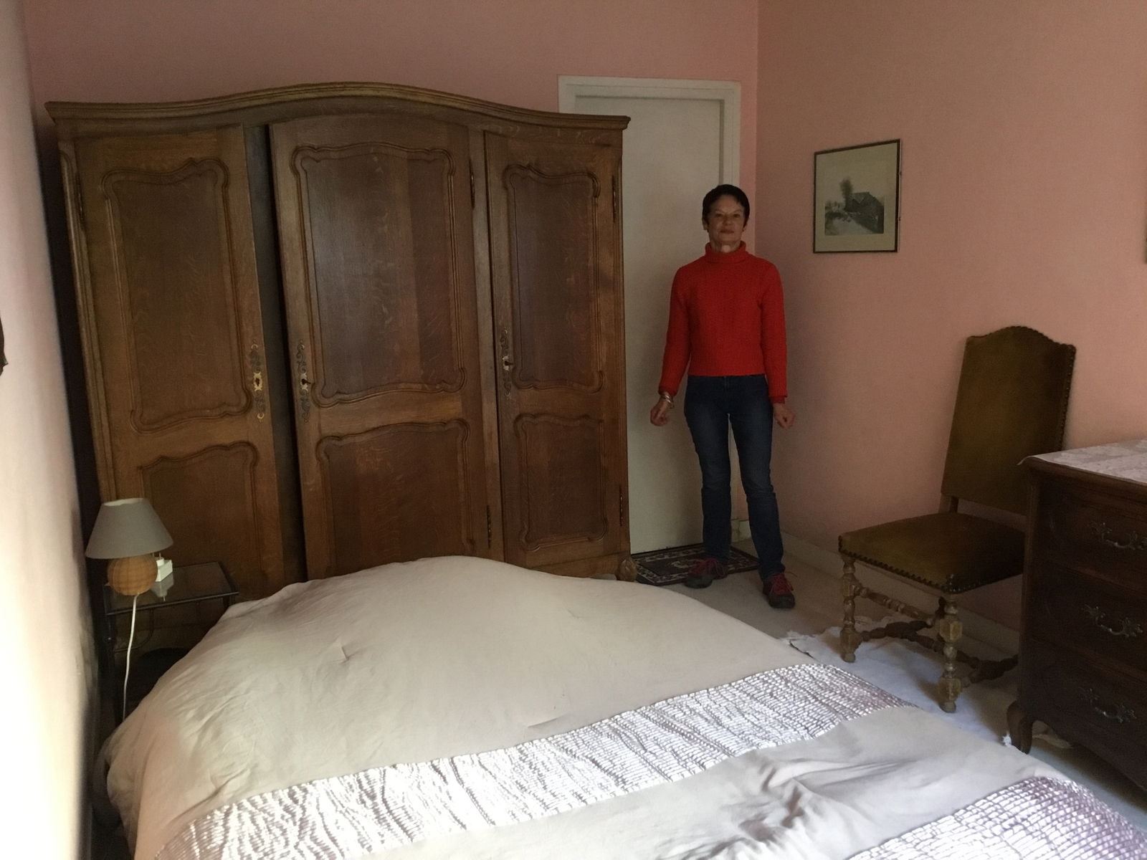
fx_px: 1027
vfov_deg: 45.4
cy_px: 430
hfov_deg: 58.4
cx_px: 574
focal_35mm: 31
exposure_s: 1/20
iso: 250
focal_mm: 3.3
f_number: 2.4
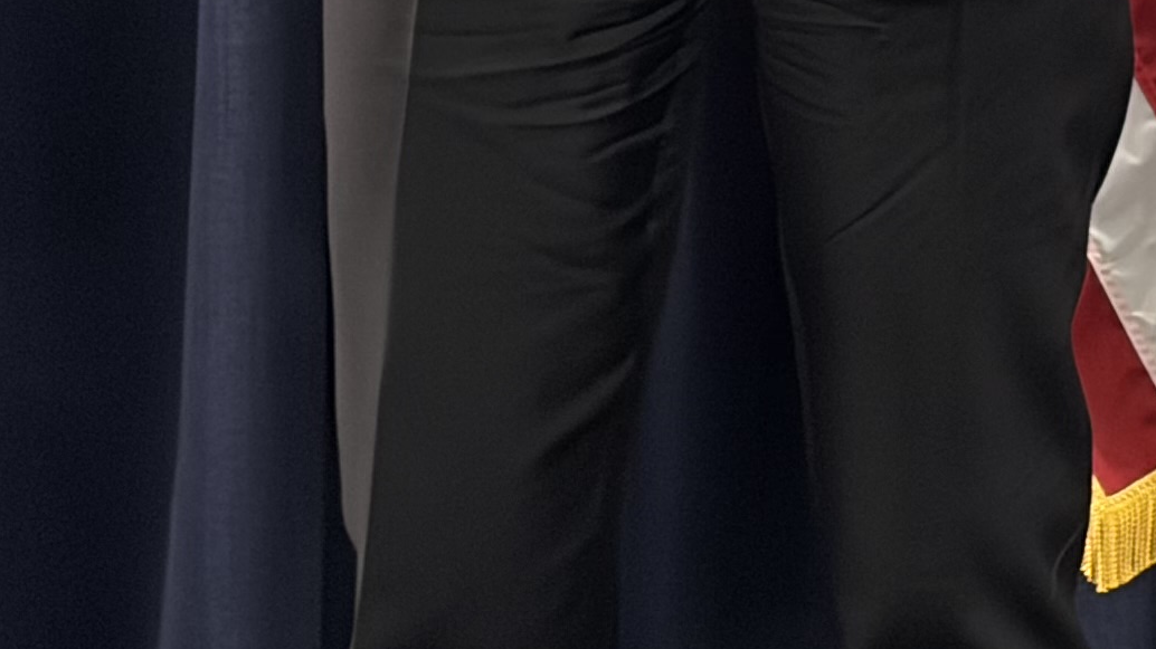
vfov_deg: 5.3
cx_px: 2092
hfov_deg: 9.3
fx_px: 6772
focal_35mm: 221
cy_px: -989
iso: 125
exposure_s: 1/60
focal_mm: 5.96
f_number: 1.6
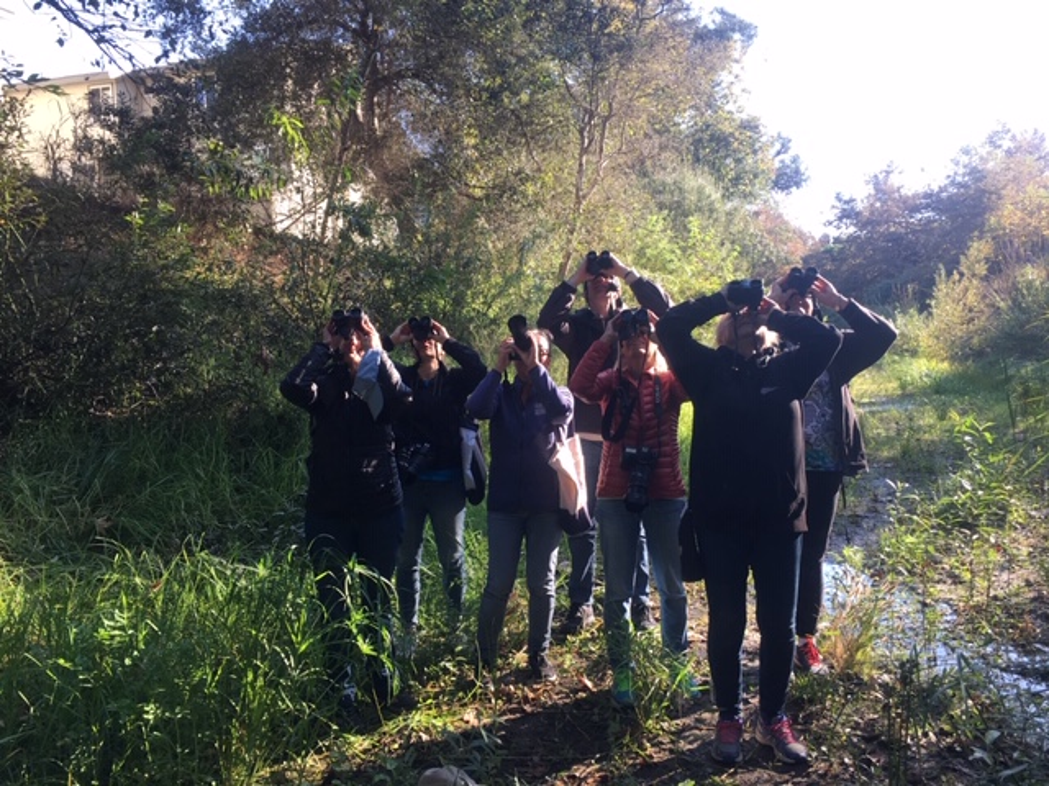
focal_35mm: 29
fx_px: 879
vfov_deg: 48.2
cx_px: 524
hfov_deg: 61.7
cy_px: 393
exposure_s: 1/151
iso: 25
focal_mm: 4.15
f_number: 2.2
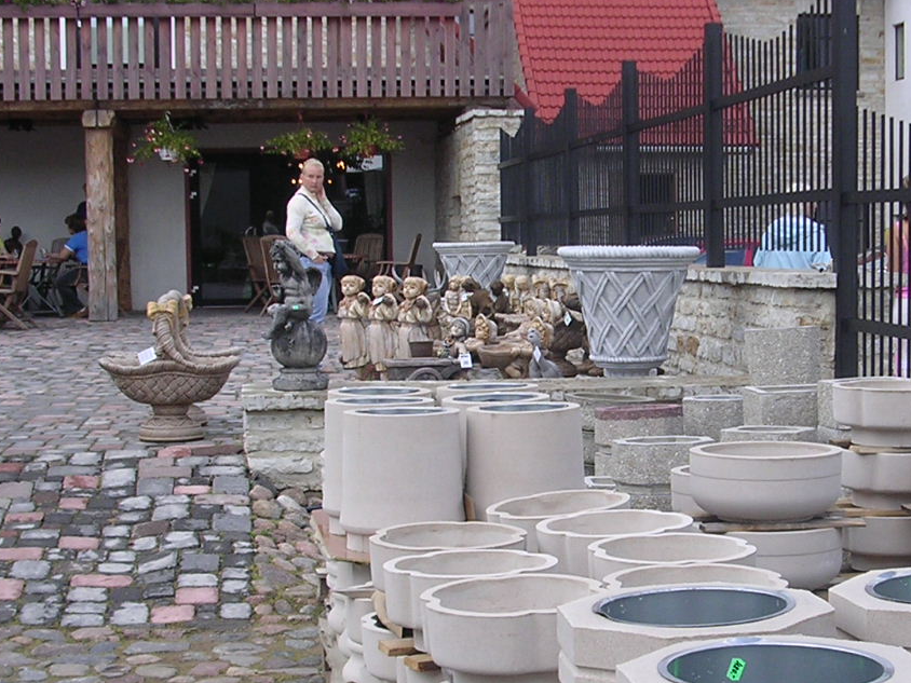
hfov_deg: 26.9
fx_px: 1895
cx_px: 588
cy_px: 451
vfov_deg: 20.4
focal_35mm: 72
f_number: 2.8
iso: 100
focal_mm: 5.8
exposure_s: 1/404
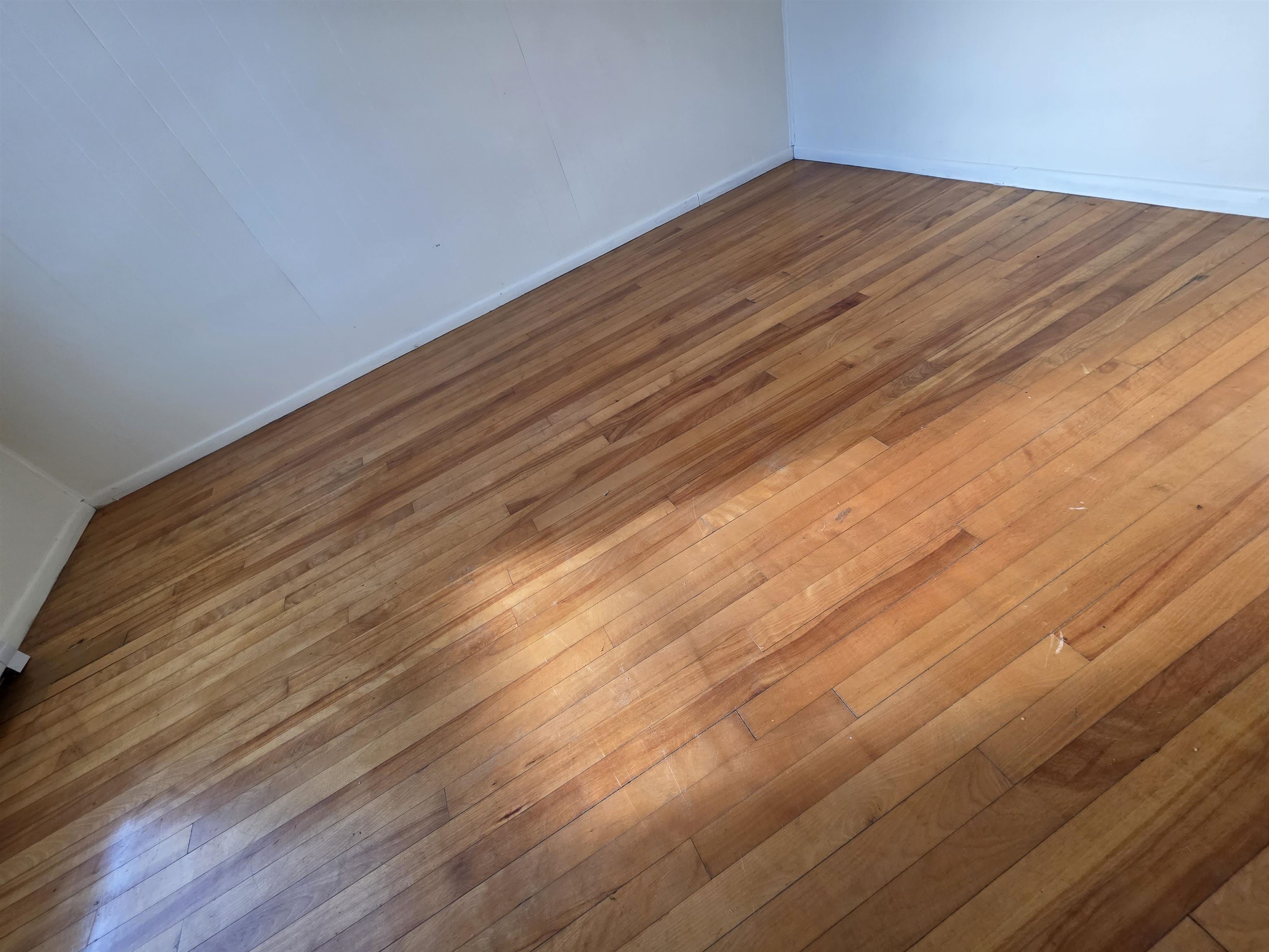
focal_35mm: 13
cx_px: 634
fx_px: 477
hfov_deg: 106.2
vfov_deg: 89.9
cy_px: 476
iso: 160
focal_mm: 2.2
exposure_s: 1/120
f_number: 1.9
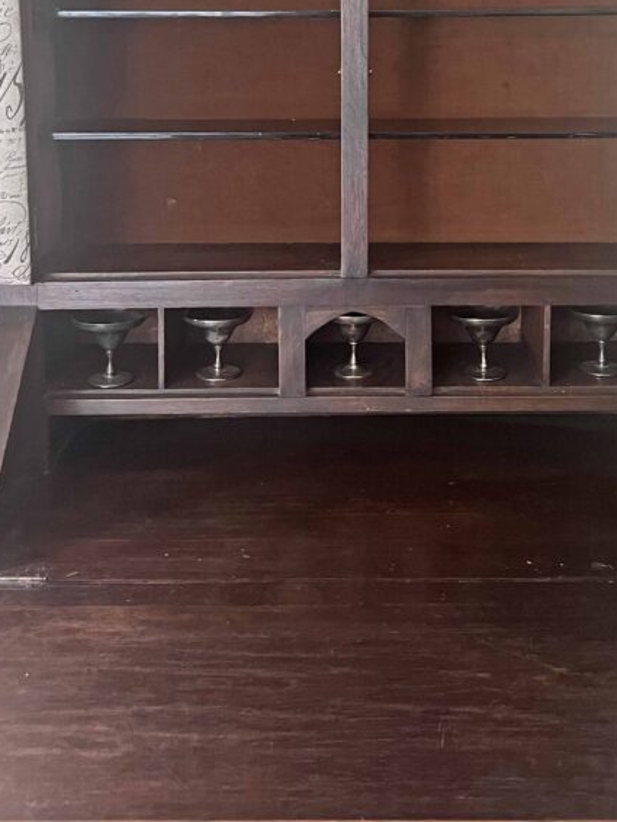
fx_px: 1116
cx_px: 354
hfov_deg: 30.9
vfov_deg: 38.7
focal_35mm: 47
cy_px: 150
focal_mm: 5.7
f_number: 1.5
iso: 500
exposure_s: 1/60
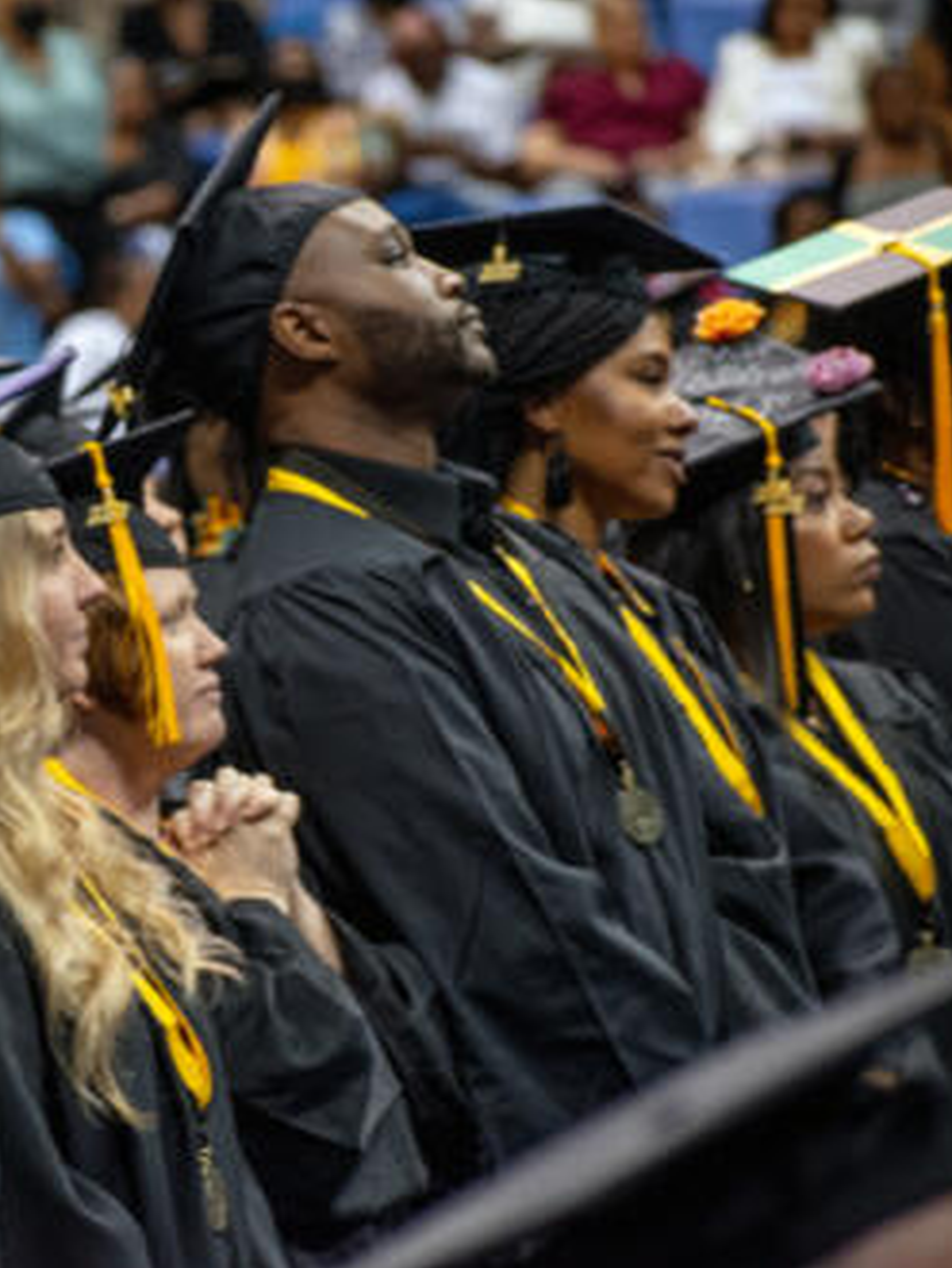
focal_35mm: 317
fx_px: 11599
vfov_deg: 6.3
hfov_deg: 4.7
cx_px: 31
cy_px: 636
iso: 1250
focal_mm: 145
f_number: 5.6
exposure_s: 1/90
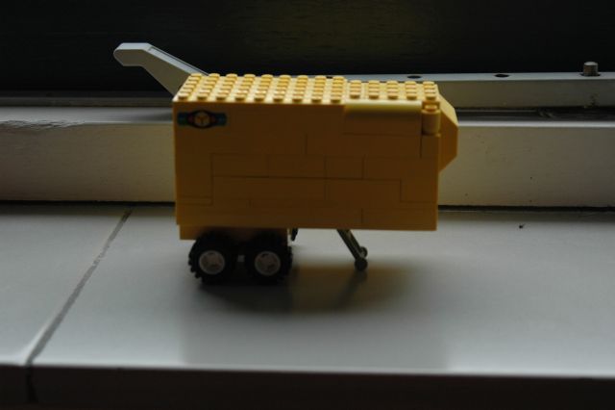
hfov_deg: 27.0
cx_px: 308
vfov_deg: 18.2
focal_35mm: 75
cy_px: 205
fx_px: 1281
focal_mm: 50
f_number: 6.3
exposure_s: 1/160
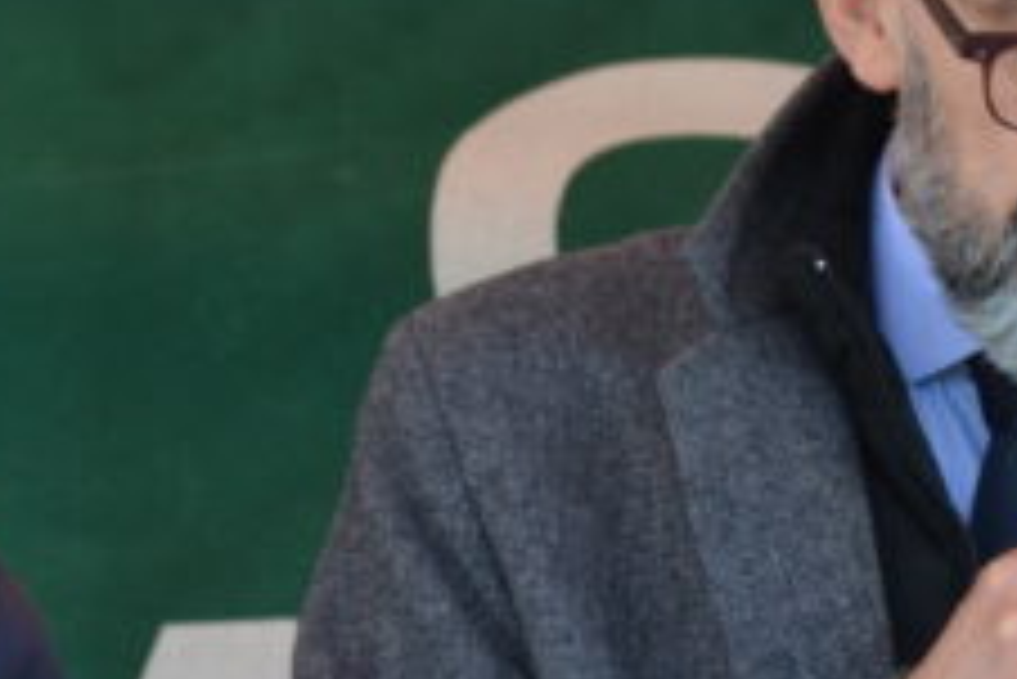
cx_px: 648
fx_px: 13782
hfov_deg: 4.2
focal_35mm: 488
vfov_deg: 2.8
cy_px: 301
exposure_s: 1/200
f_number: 5.6
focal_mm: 105
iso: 400
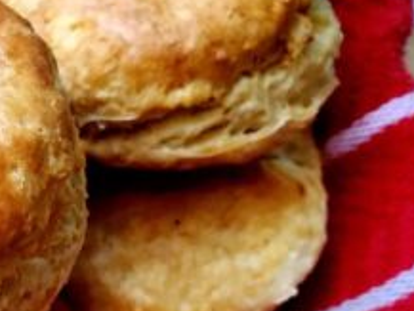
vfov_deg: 20.8
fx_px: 838
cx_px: -70
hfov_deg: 25.2
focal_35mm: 70
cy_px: 241
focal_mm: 4.3
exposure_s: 1/39.1
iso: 500
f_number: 2.4
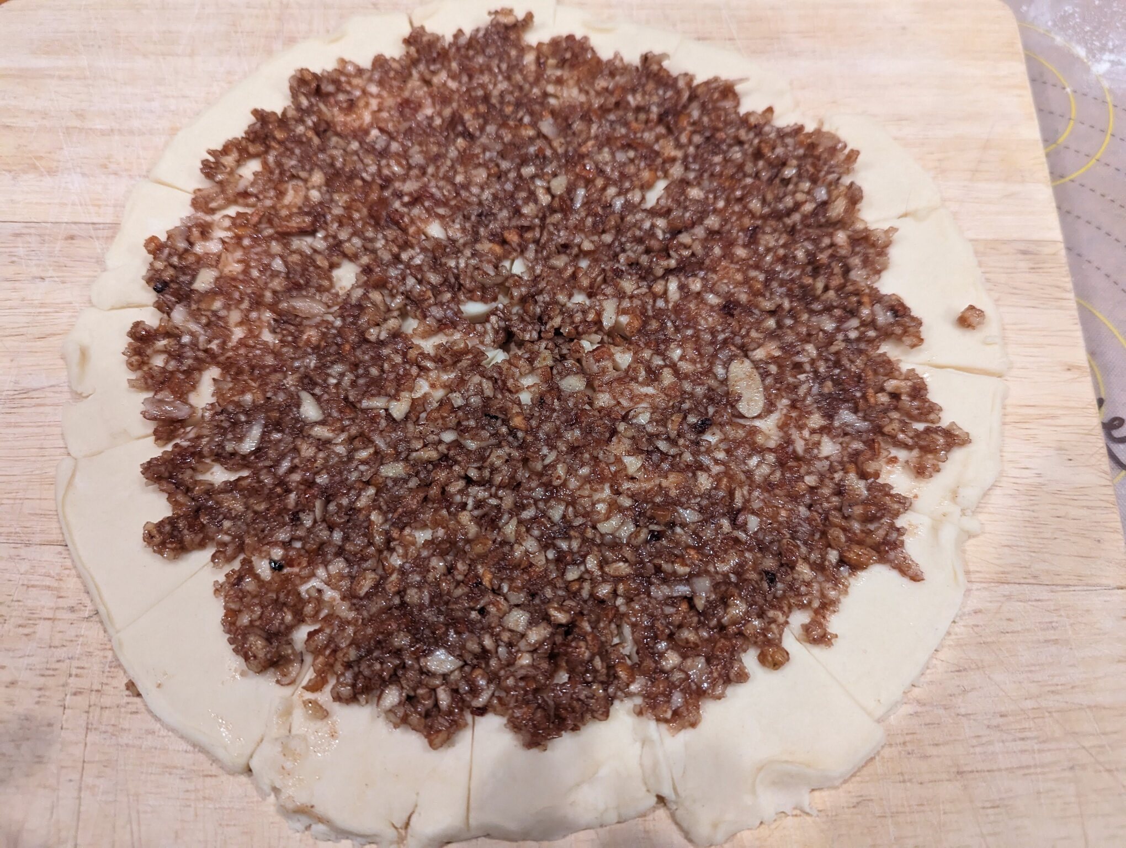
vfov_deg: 56.9
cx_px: 563
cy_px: 424
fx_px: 782
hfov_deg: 71.5
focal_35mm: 24
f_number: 1.85
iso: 832
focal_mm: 6.81
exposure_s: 1/120
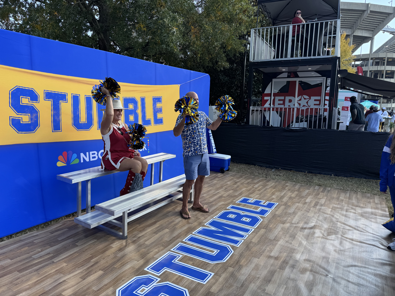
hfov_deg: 71.6
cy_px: 148
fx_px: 274
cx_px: 198
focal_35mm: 24
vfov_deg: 56.8
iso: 80
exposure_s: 1/1076
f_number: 1.78
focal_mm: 6.76
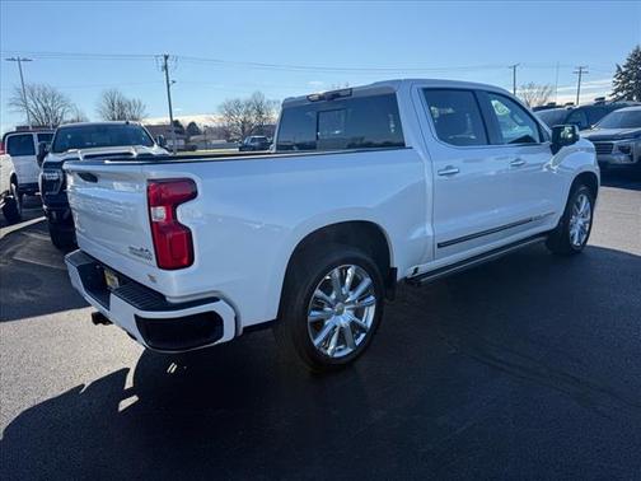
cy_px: 240
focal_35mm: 24
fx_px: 444
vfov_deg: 56.8
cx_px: 320
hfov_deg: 71.6
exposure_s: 1/3425
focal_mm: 6.76
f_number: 1.78
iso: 100
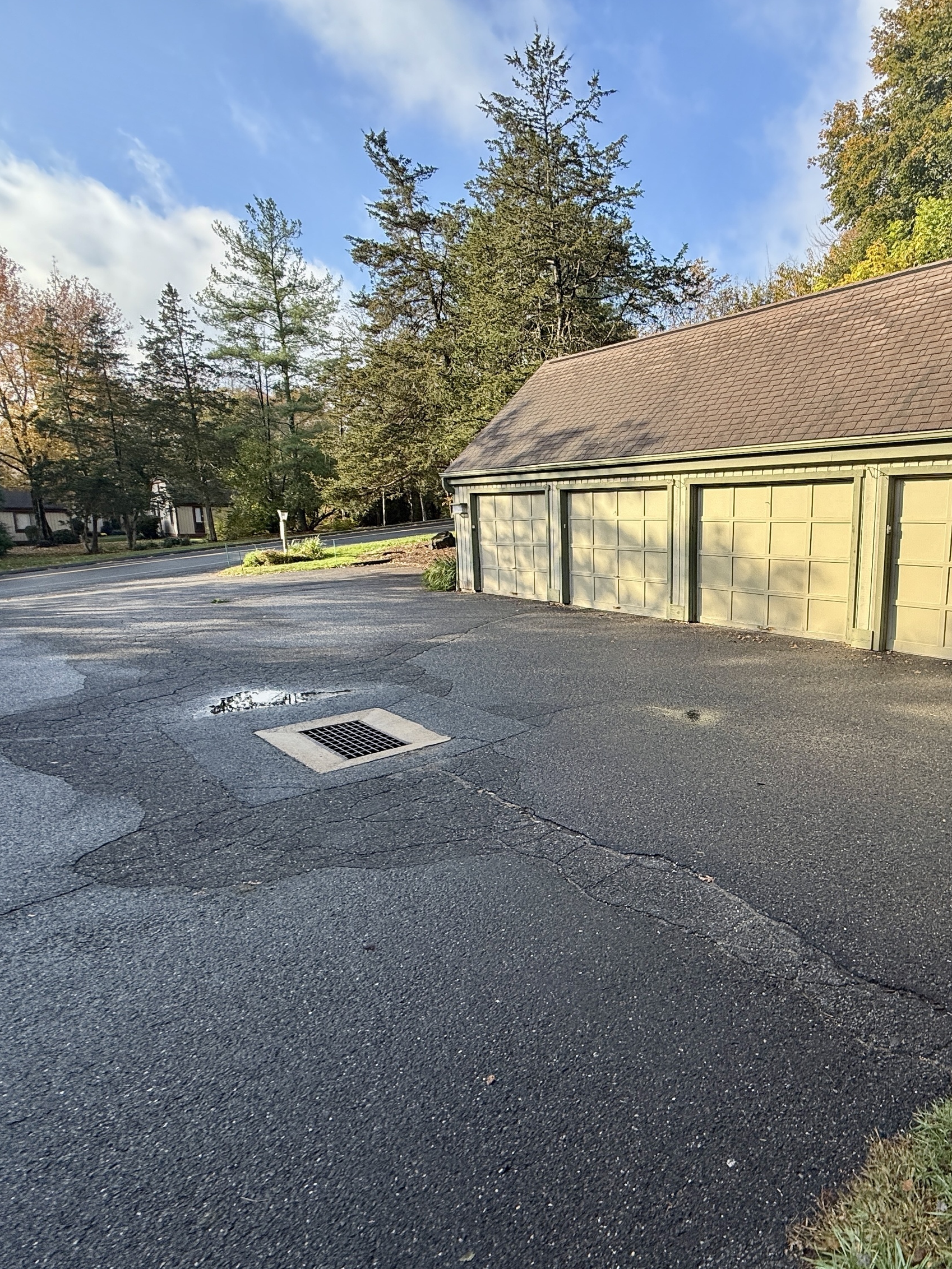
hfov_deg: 65.5
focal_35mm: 19
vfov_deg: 84.7
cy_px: 641
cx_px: 684
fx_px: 697
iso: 50
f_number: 2.2
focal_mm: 2.22
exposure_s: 1/672
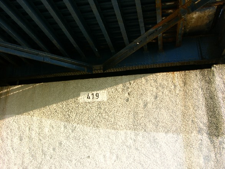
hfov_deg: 52.6
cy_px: 84
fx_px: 227
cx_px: 112
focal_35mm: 35
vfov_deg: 40.7
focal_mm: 8.9
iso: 50
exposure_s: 1/36
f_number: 4
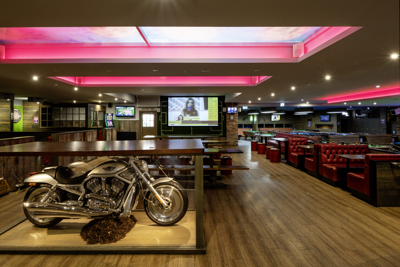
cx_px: 200
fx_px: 211
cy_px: 134
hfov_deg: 86.9
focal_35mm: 19
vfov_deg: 64.6
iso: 200
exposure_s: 2
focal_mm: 19
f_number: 16
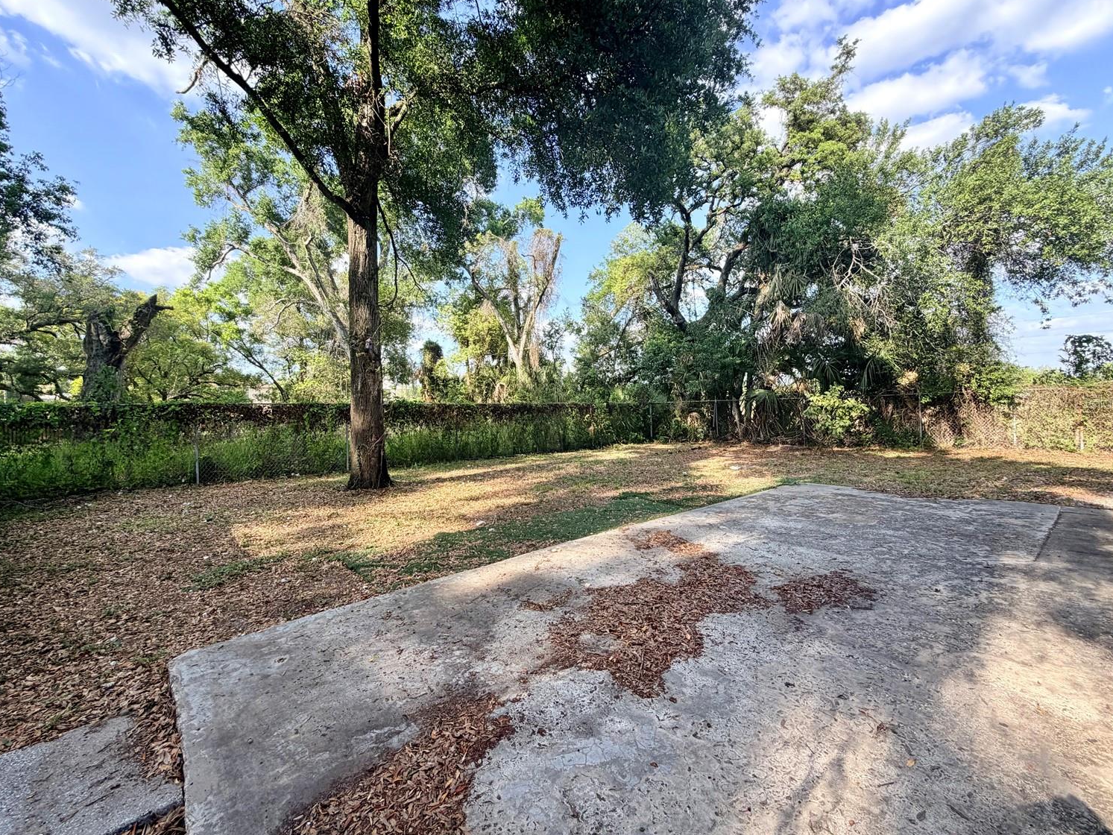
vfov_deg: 81.7
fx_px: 482
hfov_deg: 98.2
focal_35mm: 15
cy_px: 402
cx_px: 551
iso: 64
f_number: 2.2
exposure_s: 1/502
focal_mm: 2.22
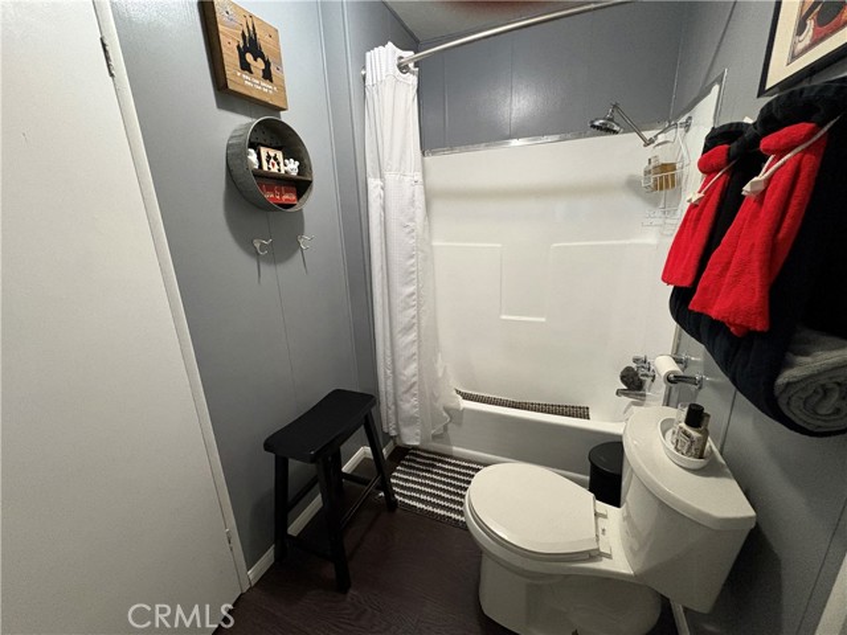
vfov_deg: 85.7
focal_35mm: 14
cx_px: 424
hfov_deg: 102.1
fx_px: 343
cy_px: 318
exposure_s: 1/60
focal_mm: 2.22
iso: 800
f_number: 2.2
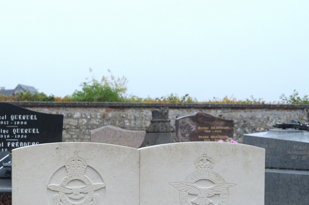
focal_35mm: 95
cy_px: 212
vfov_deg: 14.1
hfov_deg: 20.9
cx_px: 22
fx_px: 815
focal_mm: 27
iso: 400
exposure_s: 1/200
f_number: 7.1
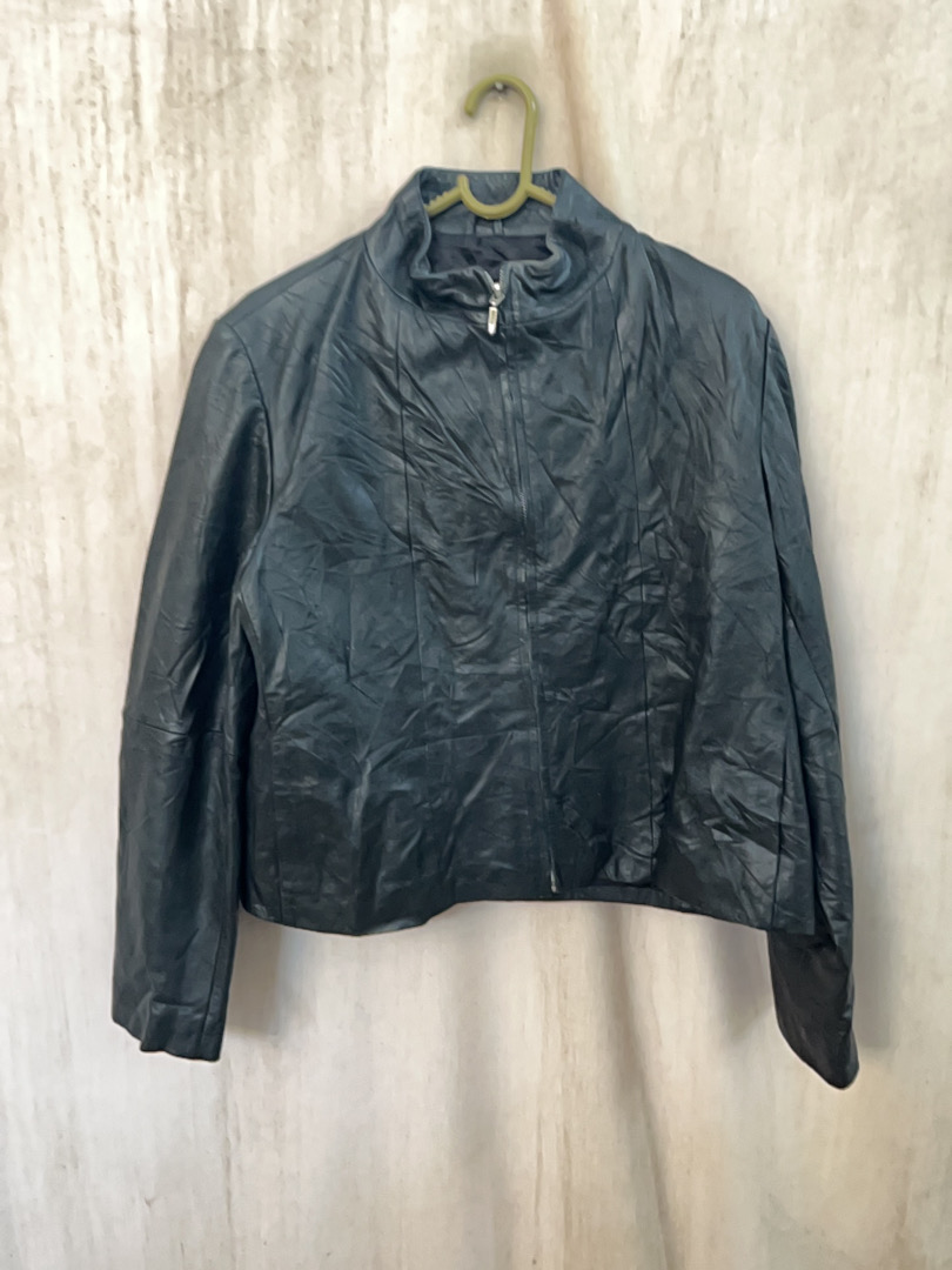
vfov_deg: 65.3
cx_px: 476
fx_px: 990
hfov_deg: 51.4
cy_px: 635
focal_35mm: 27
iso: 250
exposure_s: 1/60
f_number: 1.6
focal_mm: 5.1
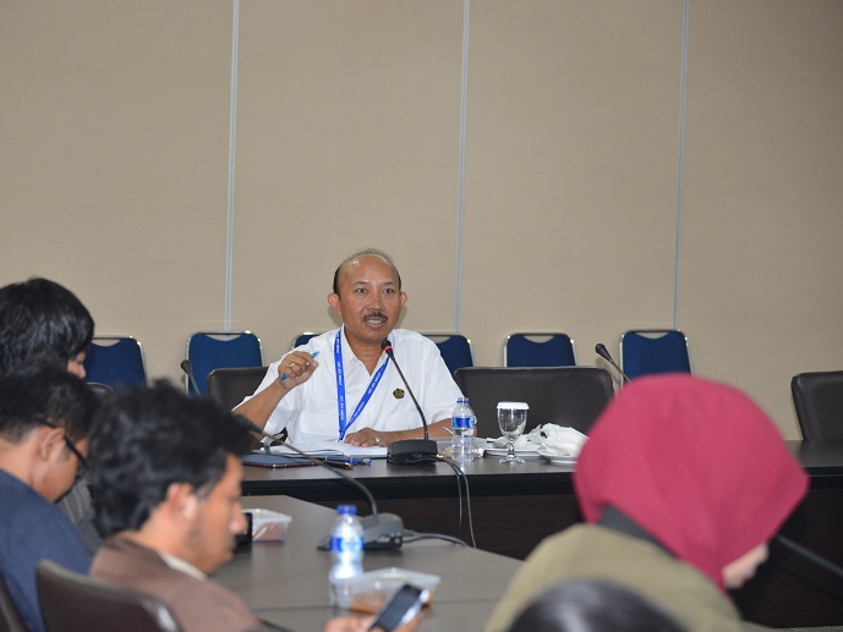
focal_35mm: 134
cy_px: 314
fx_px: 3264
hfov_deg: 14.7
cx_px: 360
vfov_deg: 11.1
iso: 2500
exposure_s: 1/80
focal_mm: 120
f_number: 4.5
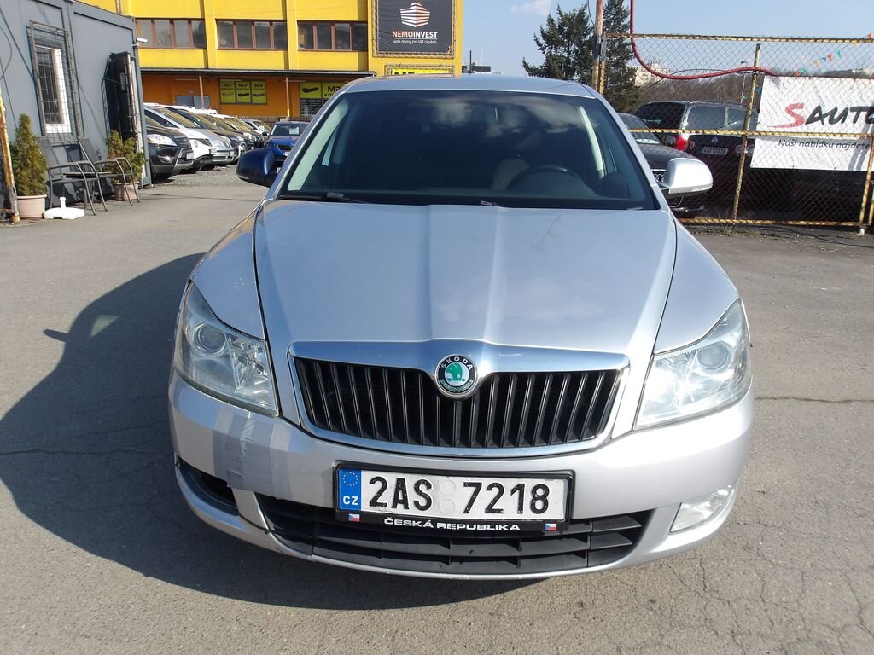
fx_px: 682
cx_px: 437
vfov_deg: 51.4
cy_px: 328
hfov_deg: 65.3
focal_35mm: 27
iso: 100
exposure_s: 1/113
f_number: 10.4
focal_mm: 4.9
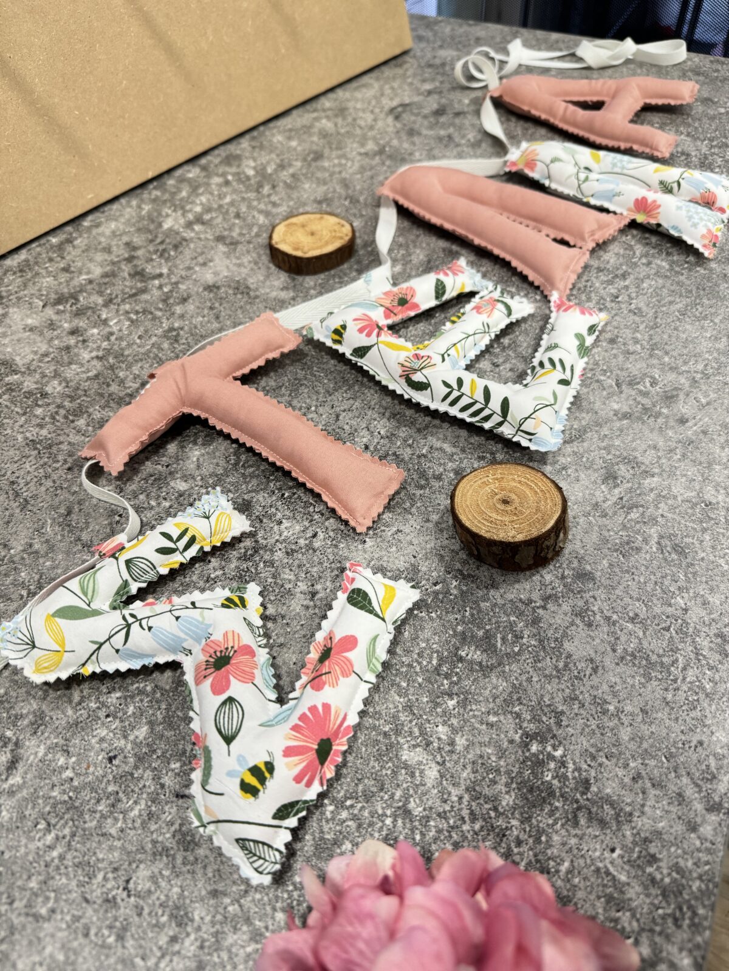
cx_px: 364
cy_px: 486
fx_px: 674
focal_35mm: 24
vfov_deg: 71.6
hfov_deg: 56.8
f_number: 1.78
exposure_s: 1/69
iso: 200
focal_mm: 6.86
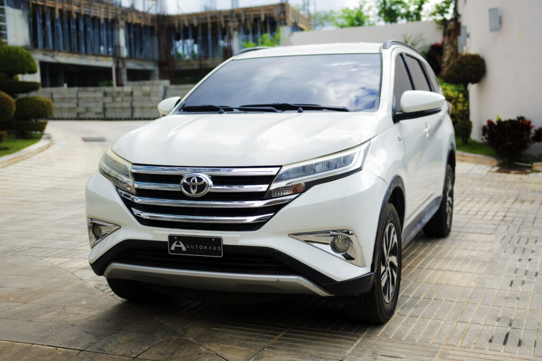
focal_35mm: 46
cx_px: 271
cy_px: 180
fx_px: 700
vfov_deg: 29.0
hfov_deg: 42.3
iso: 80
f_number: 1.8
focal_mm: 31
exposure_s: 1/1600
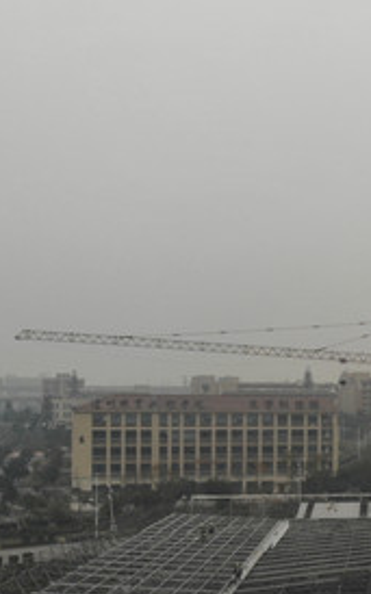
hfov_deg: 17.4
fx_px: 1053
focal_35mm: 65
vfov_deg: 31.2
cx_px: 599
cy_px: 408
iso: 100
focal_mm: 4.5
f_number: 2.8
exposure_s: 1/111
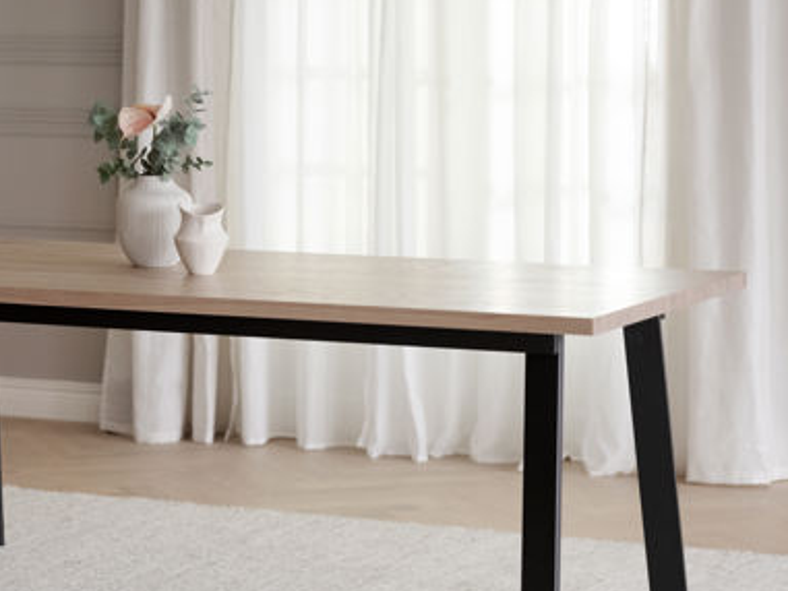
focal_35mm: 137
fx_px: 3120
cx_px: 229
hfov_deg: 14.4
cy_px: 283
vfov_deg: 10.8
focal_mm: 85
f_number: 2.8
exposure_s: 1/60
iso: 1250
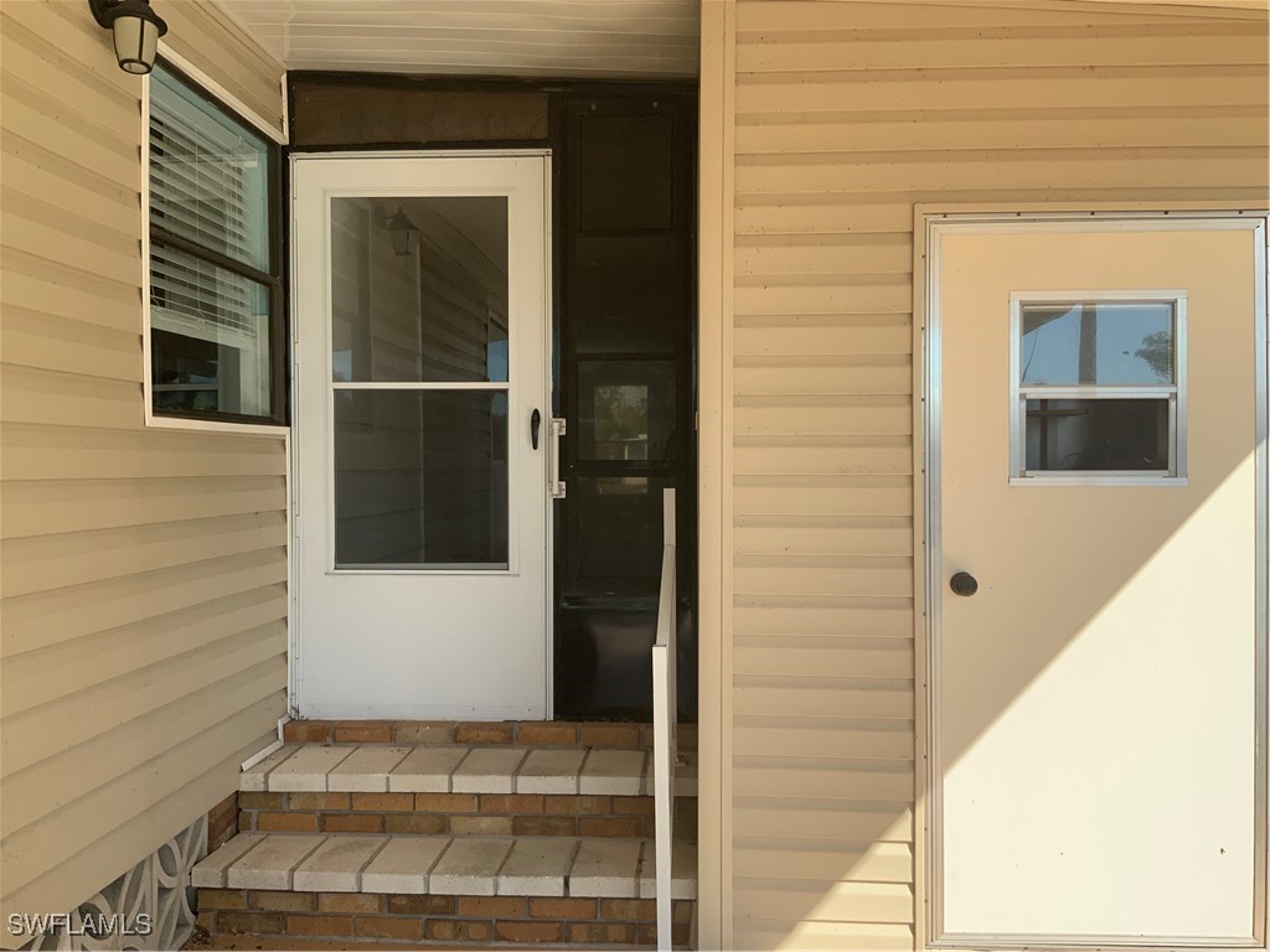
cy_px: 476
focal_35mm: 29
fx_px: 1064
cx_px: 635
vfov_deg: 48.2
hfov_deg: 61.7
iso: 16
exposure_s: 1/912
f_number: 1.8
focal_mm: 3
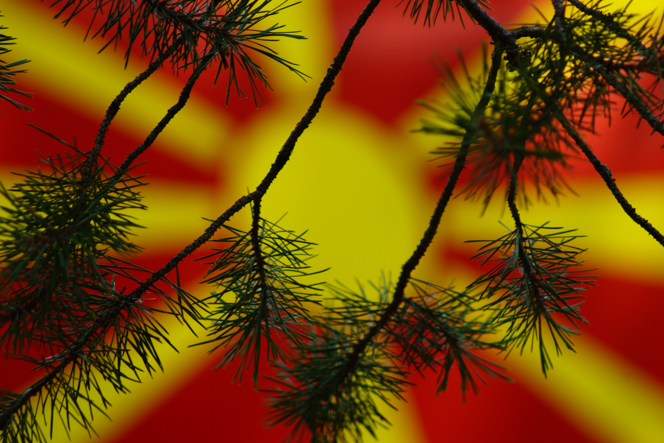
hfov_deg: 5.5
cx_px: 332
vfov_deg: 3.7
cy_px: 222
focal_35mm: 375
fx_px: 6916
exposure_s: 1/400
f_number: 5.6
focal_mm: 250
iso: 250
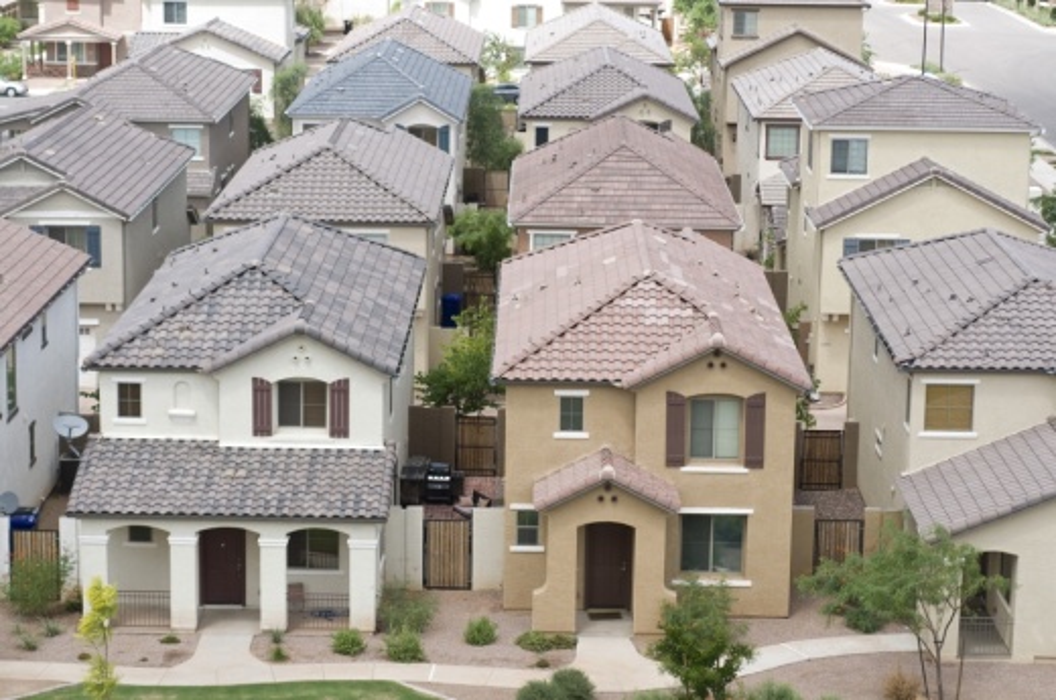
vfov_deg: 15.1
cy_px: 350
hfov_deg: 22.7
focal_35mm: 90
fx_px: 2636
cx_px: 528
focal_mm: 60
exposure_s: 1/200
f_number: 5
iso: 100
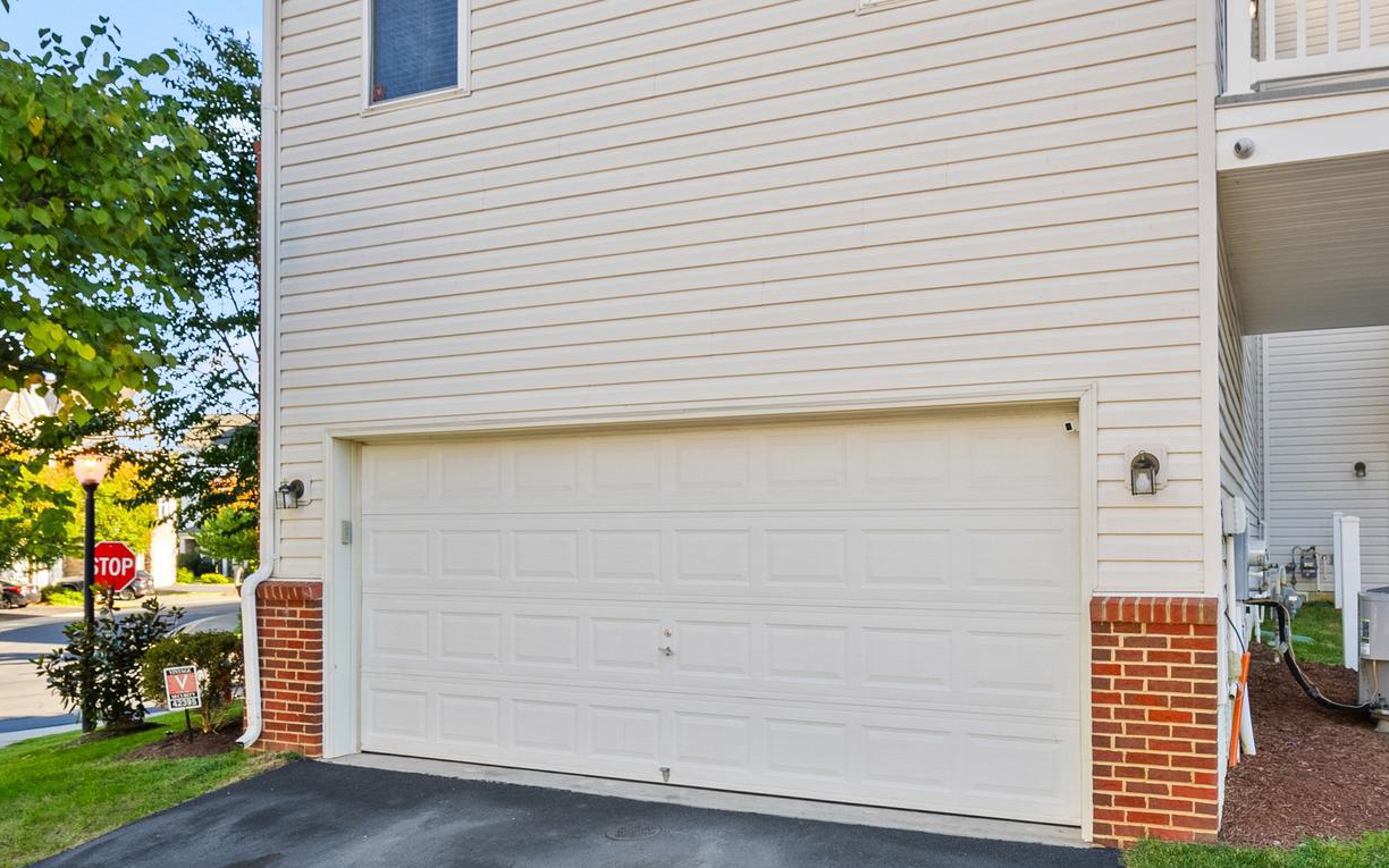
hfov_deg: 64.4
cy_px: 521
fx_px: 1098
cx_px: 780
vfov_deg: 42.9
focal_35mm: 29
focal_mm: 17
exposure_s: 1/160
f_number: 8
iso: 800
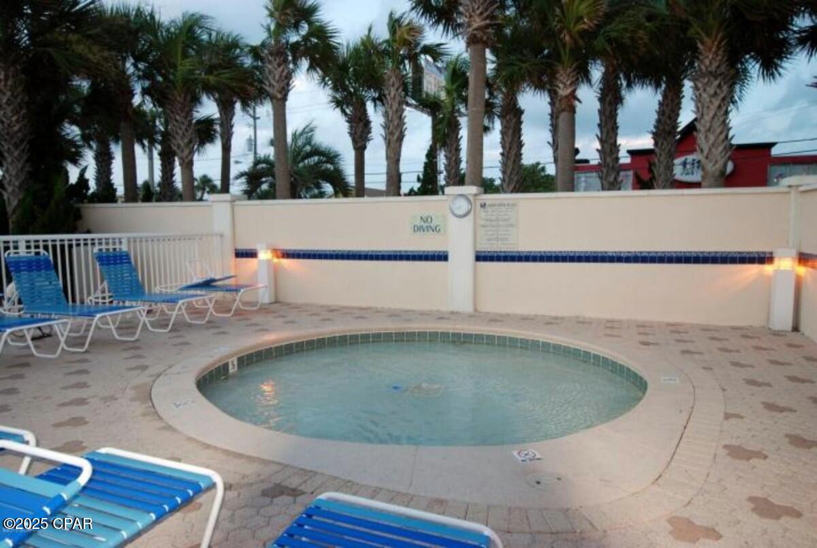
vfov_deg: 53.3
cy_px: 274
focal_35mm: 24
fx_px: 545
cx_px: 408
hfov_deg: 73.7
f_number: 4.2
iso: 200
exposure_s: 1/25
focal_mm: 16
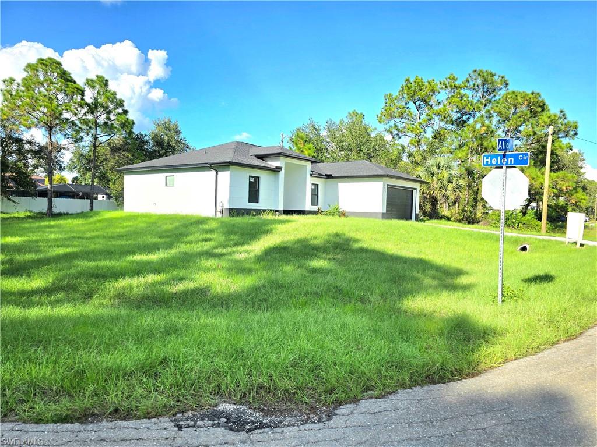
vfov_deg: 58.9
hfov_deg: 73.9
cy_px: 224
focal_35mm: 23
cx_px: 298
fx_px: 397
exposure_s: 1/1000
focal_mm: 6.3
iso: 12
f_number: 1.7
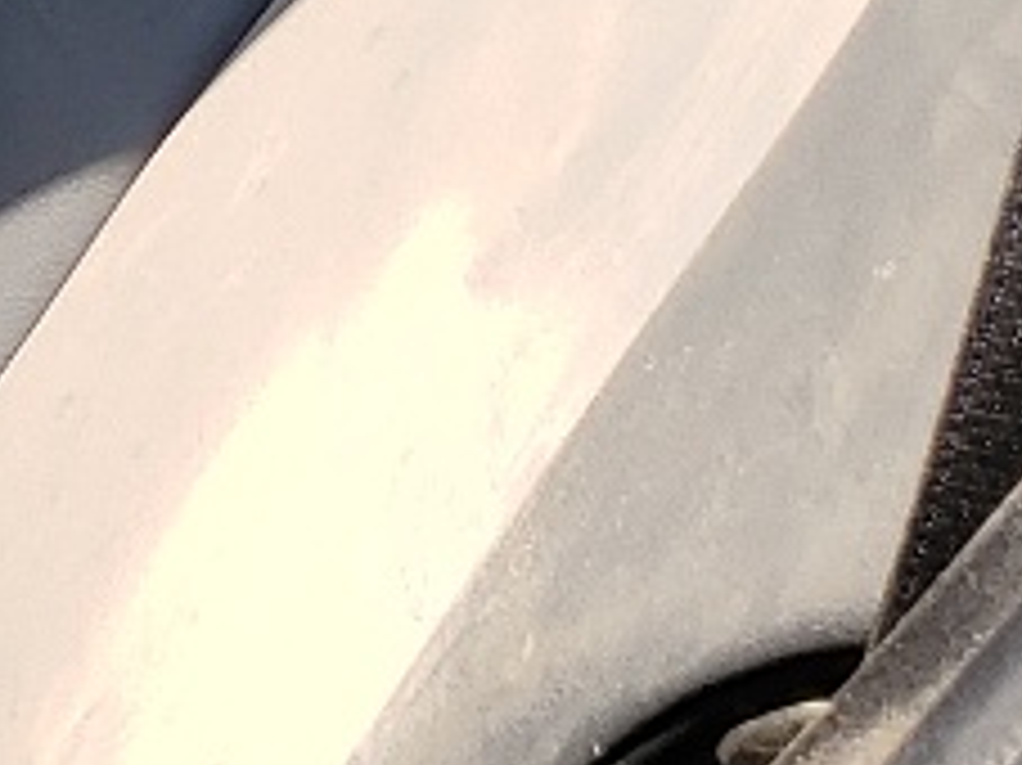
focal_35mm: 183
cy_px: -158
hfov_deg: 9.9
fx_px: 5400
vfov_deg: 8.0
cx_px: -1171
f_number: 1.5
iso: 50
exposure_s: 1/1111
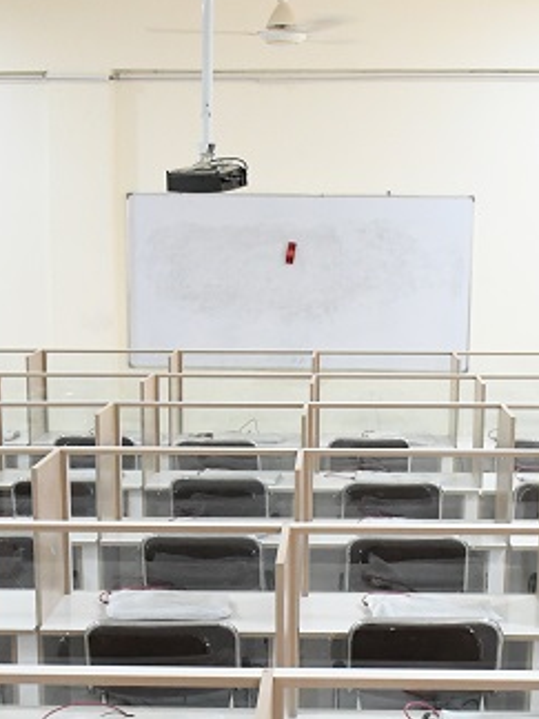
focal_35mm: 72
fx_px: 1495
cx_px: 264
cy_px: 581
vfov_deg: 26.5
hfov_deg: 20.4
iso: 4000
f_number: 4
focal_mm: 18
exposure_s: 1/100
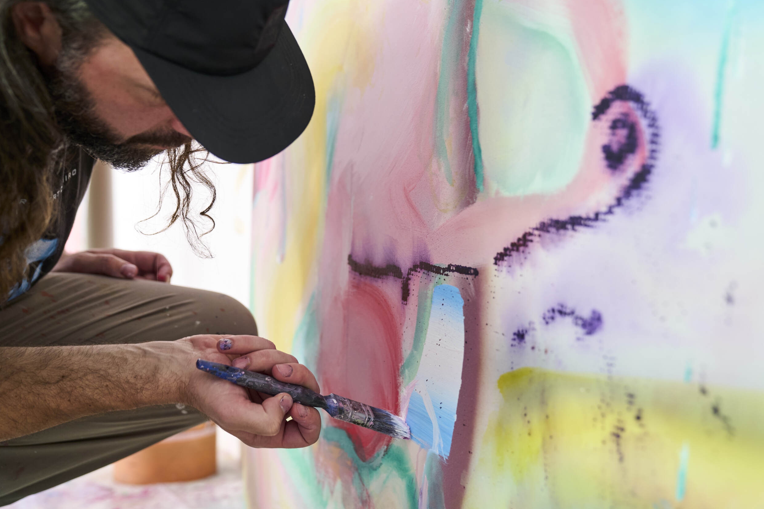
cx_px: 385
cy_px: 254
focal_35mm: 42
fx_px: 891
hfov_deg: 46.4
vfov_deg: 31.9
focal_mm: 41
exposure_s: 1/20
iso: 800
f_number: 3.2
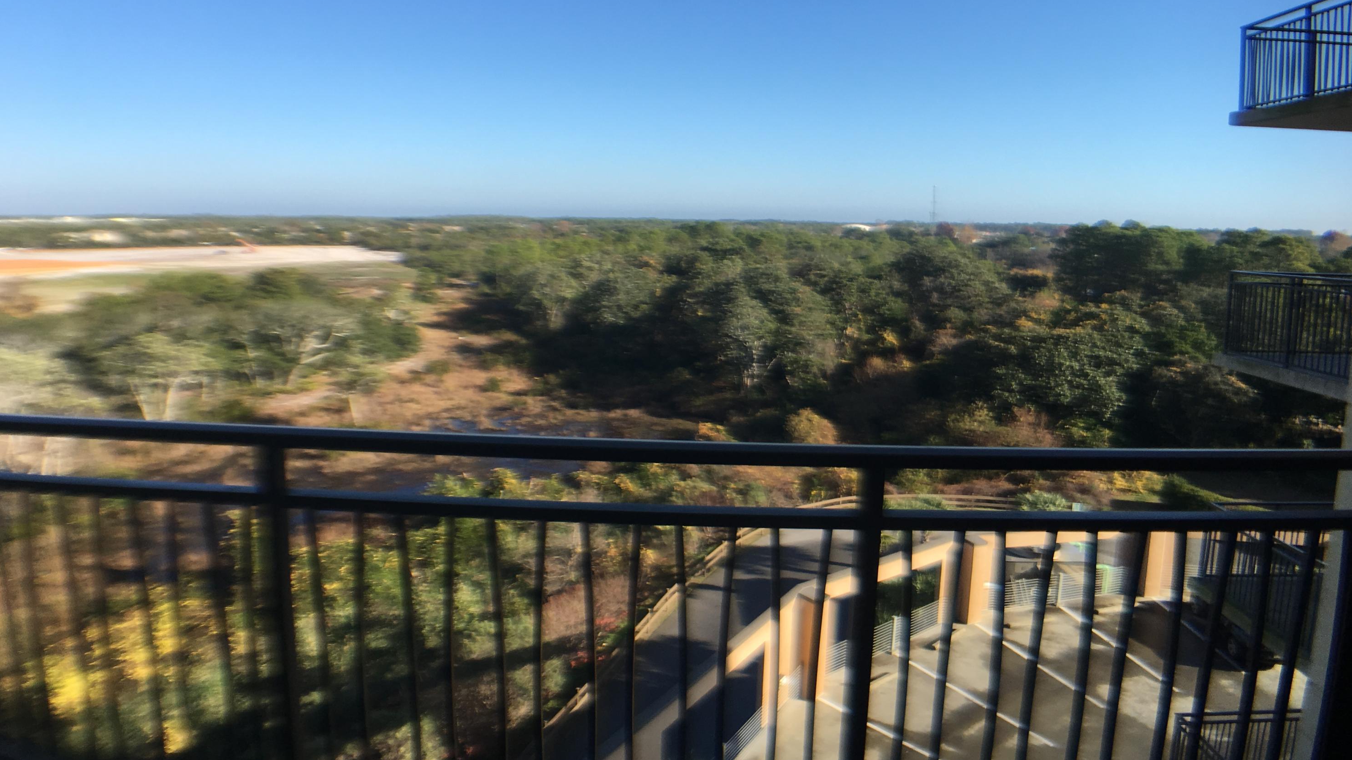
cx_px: 676
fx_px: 1147
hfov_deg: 61.0
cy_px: 309
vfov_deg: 36.6
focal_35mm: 32
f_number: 2.2
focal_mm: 4.15
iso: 25
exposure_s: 1/962
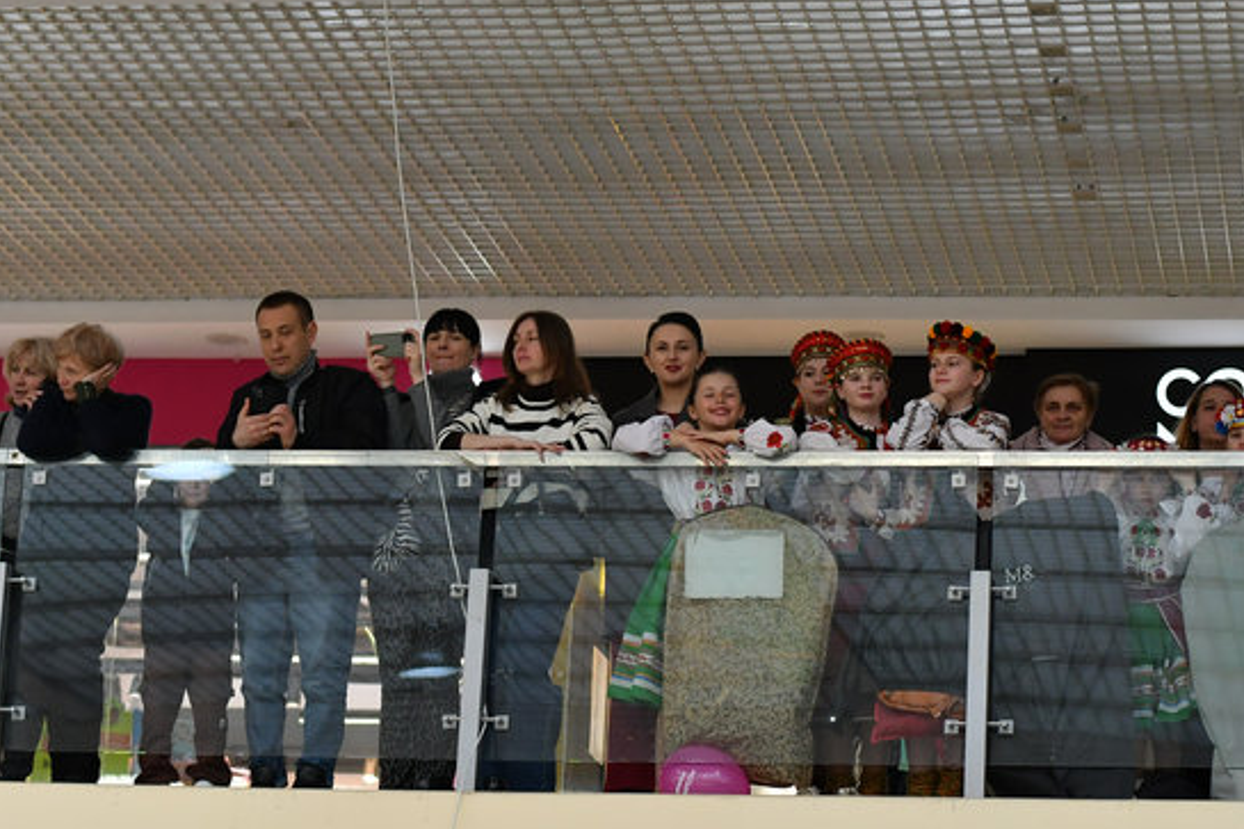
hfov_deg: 18.5
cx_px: 831
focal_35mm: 110
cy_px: 472
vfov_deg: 12.4
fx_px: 3800
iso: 1250
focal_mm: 50
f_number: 3.2
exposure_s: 1/800
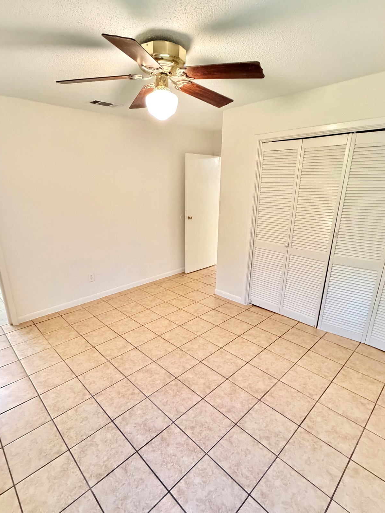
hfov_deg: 71.5
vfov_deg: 87.6
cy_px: 273
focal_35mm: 18
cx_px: 177
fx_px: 267
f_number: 2.2
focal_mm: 2.22
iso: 1000
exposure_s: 1/60
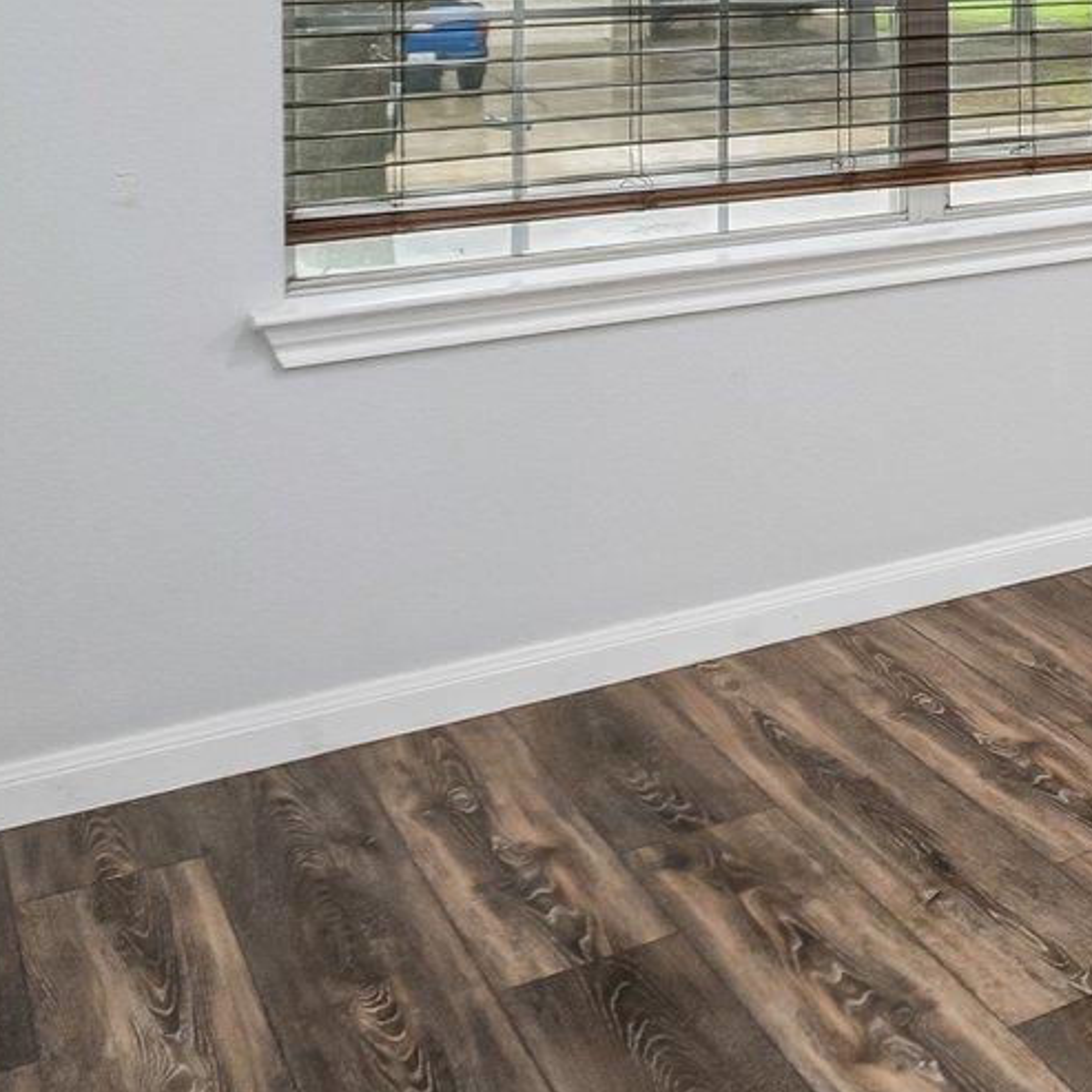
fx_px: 1892
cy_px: -192
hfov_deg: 24.8
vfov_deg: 28.4
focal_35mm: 53
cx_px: 1635
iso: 400
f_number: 8
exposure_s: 1/4
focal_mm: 10
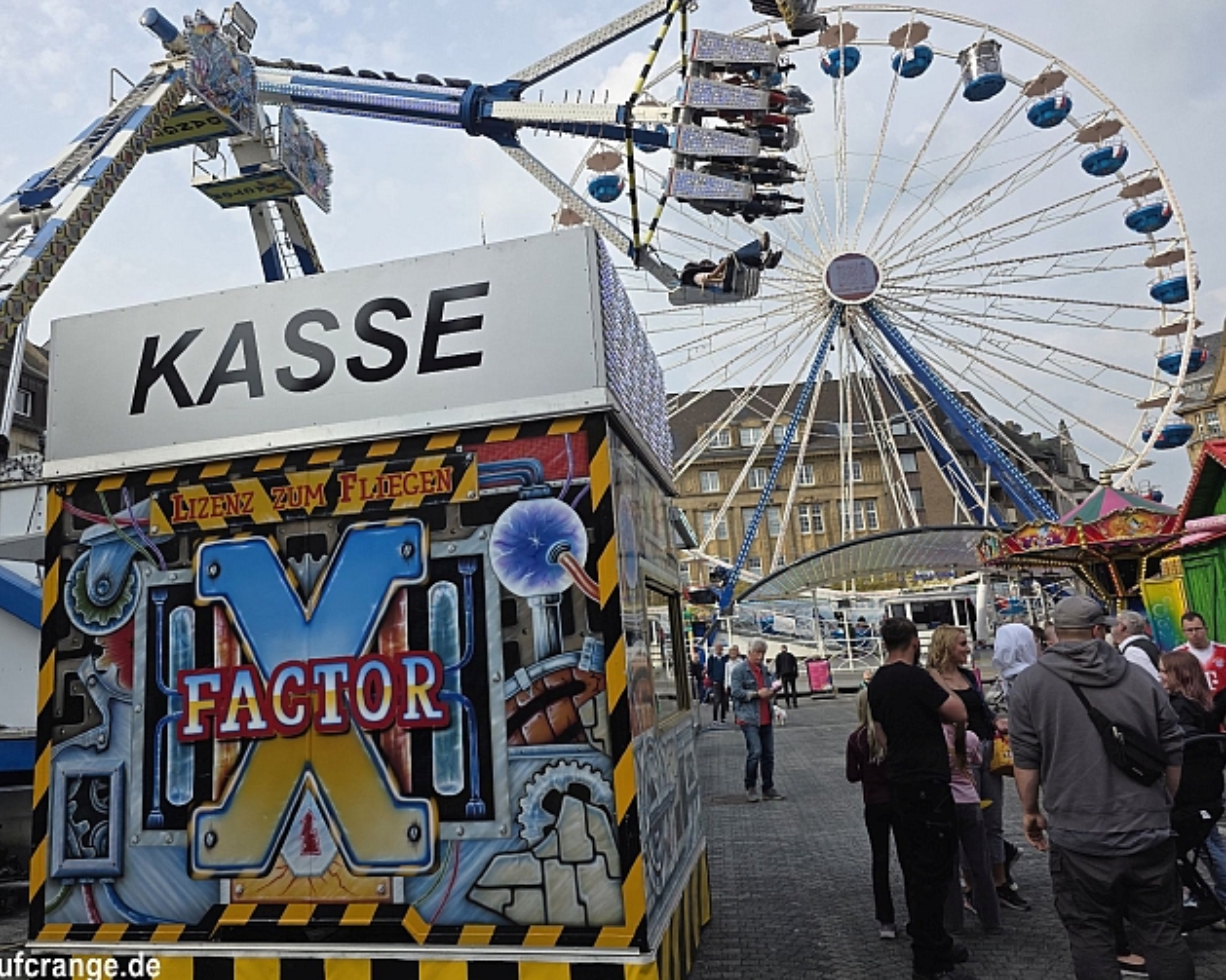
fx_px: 907
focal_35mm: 25
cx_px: 552
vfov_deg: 56.8
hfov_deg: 67.9
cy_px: 476
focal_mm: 6.3
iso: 80
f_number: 1.7
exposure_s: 1/4889
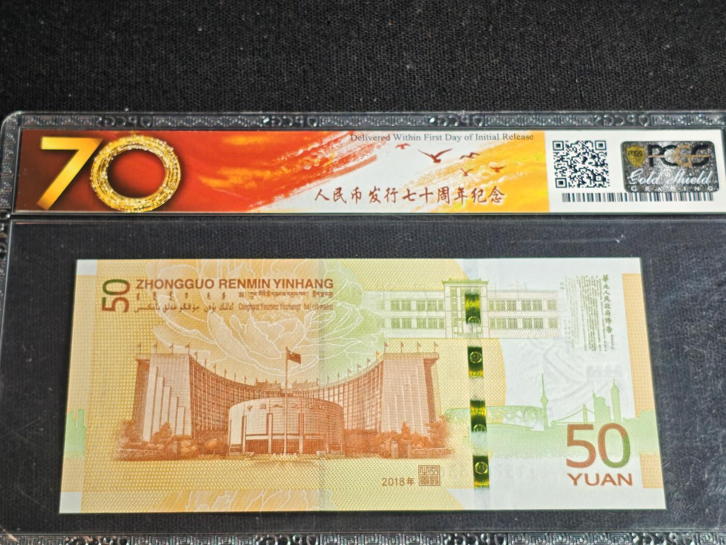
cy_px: 272
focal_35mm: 75
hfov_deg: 26.0
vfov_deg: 19.6
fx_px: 1573
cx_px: 363
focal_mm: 4.94
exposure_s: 1/349
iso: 50
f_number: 1.5
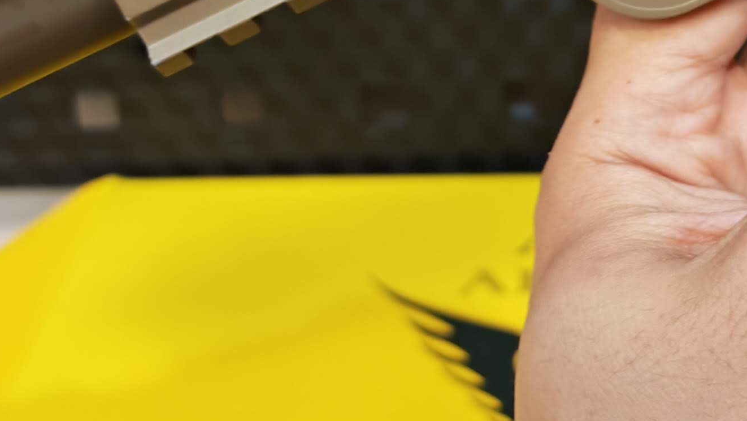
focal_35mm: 81
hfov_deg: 25.8
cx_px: 581
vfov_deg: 14.5
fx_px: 1605
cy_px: -71
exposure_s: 1/33
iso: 200
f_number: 2
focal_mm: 6.83
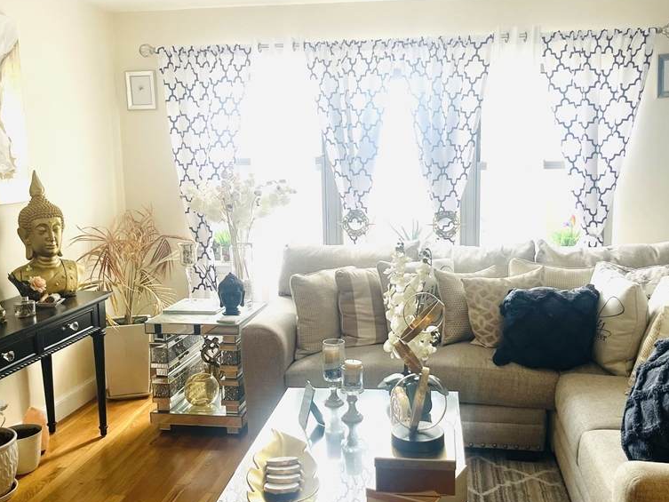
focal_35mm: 34
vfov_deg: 41.8
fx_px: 657
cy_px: 258
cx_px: 362
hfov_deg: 53.9
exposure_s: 1/120
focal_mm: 5.1
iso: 50
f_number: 1.6
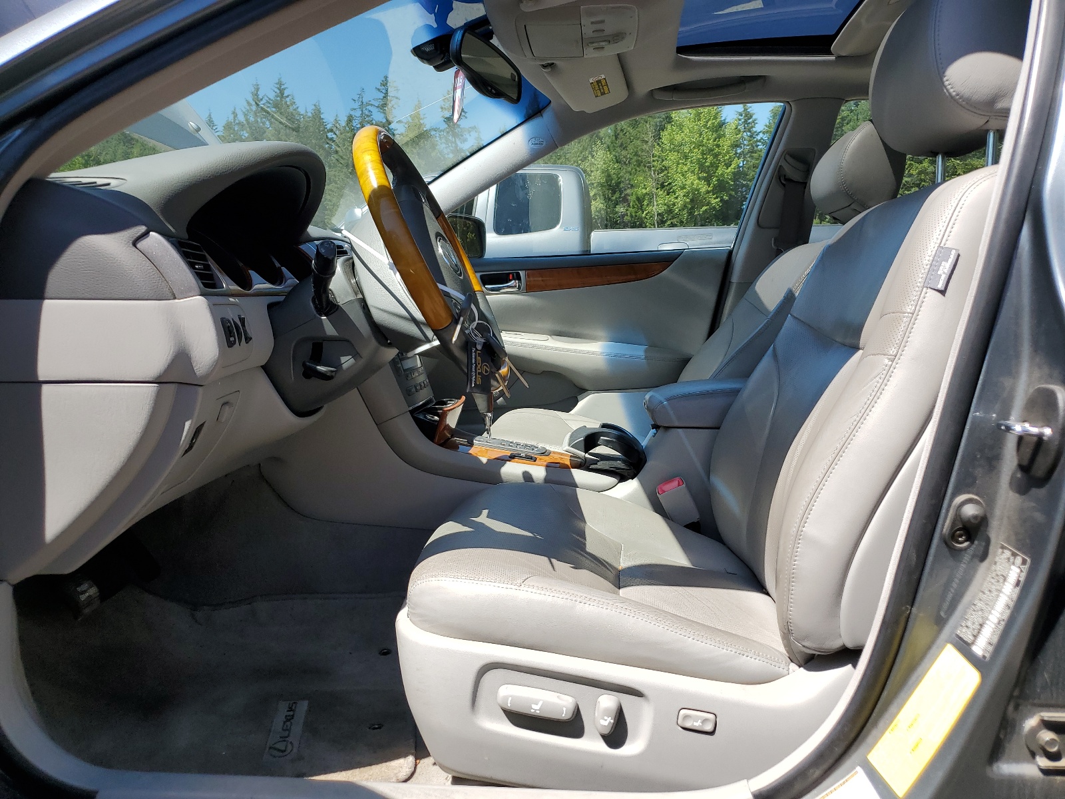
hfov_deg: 67.3
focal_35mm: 26
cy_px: 400
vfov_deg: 53.1
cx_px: 532
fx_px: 800
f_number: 1.5
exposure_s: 1/1667
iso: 50
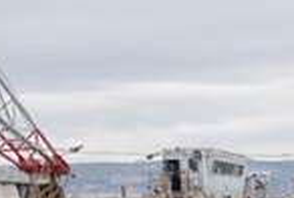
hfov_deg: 12.8
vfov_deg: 8.7
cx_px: 427
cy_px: 343
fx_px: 1252
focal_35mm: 153
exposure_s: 1/200
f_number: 4.5
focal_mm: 35
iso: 100
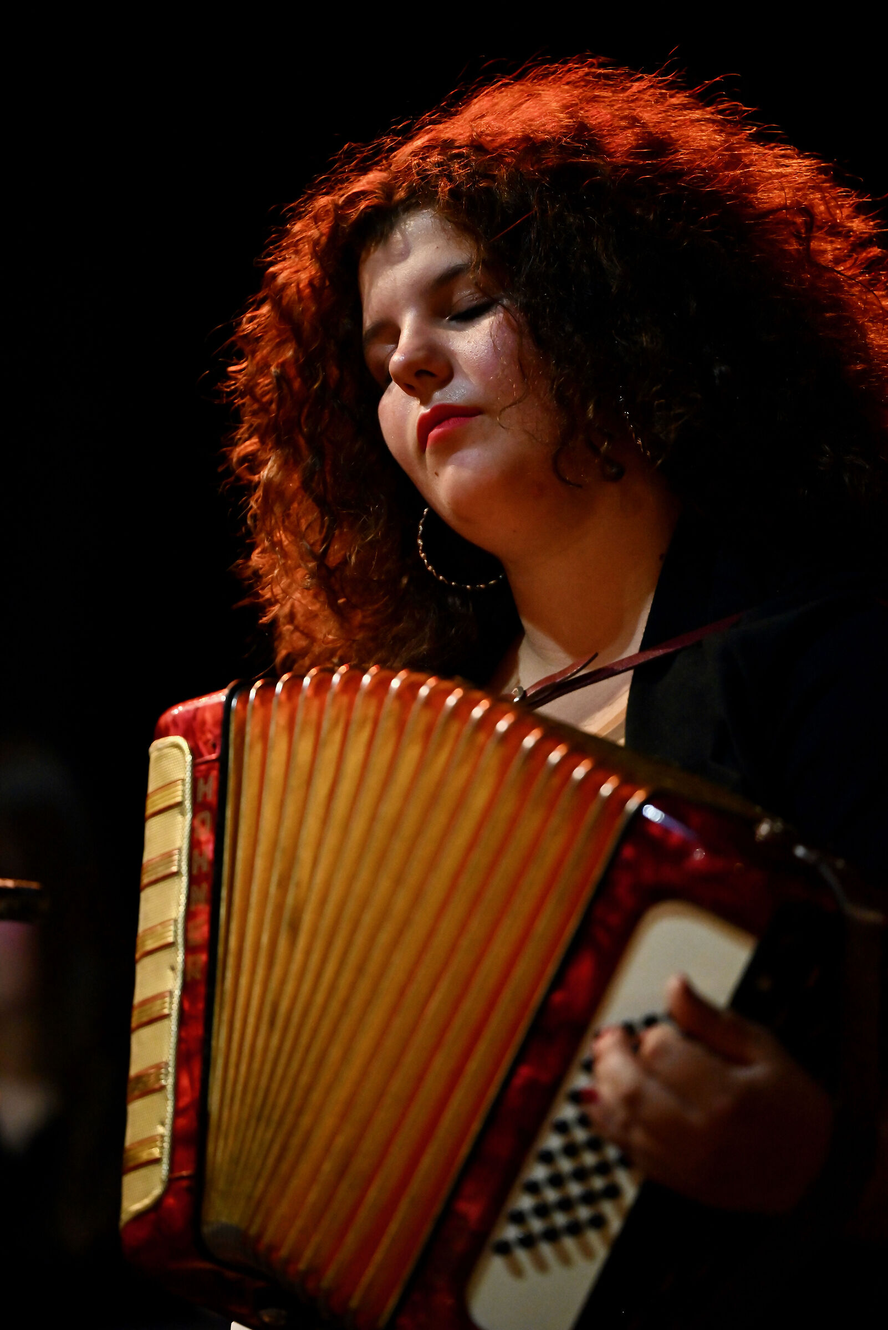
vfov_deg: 11.4
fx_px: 6654
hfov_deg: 7.6
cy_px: 665
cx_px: 444
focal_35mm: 180
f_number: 2.8
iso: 3200
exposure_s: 1/250
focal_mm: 180
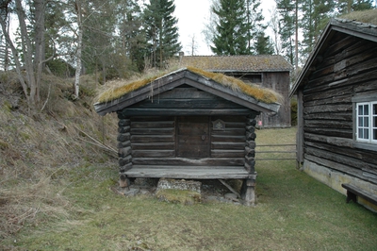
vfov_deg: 47.9
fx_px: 283
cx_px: 188
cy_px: 126
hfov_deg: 67.4
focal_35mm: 27
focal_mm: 18
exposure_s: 1/200
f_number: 3.5
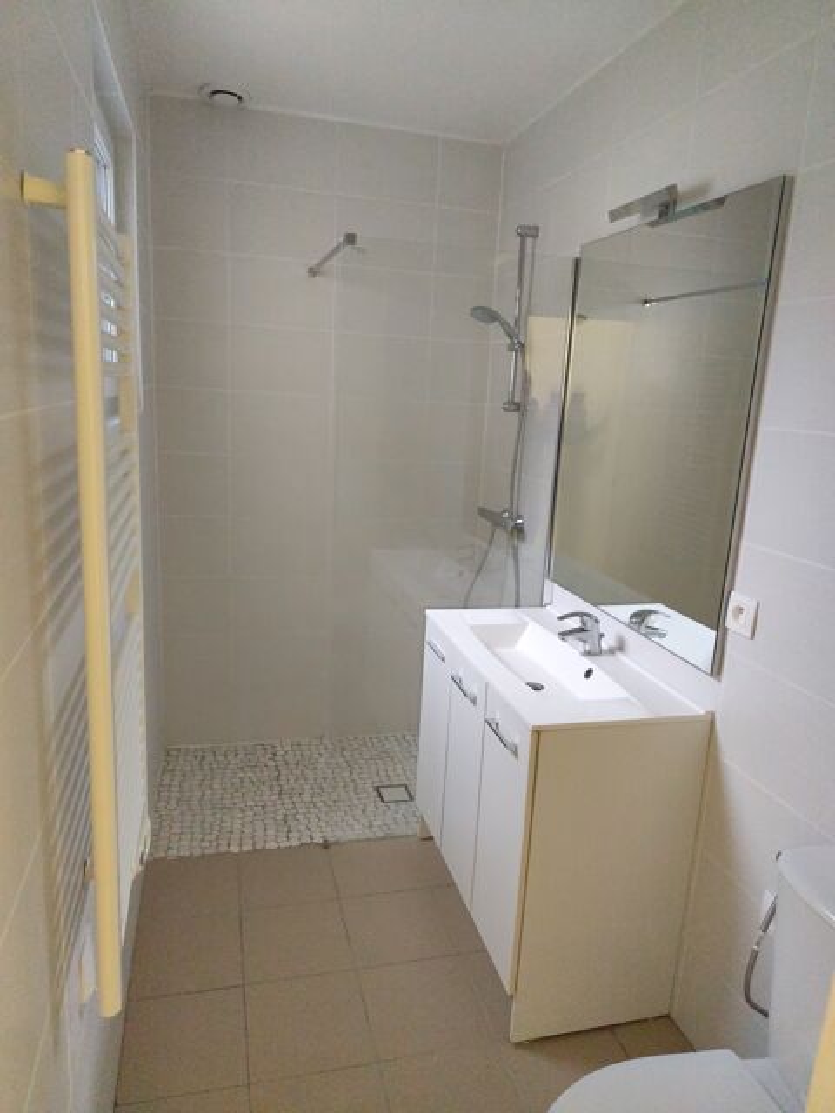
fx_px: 740
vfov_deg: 73.9
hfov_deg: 58.9
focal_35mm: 23
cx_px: 418
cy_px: 556
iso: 5613
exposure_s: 1/100
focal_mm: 6.19
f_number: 1.65
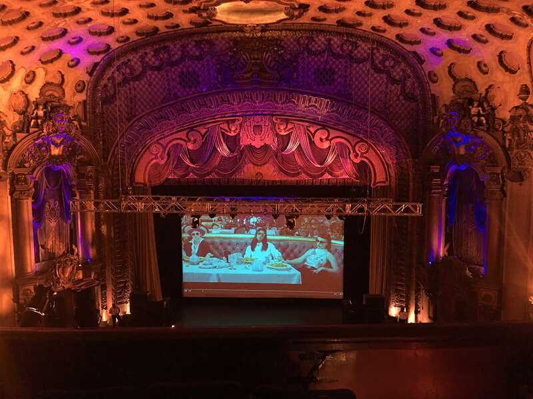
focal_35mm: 29
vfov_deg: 48.2
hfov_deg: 61.7
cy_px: 200
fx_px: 447
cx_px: 266
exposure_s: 1/4
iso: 64
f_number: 2.2
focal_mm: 4.15
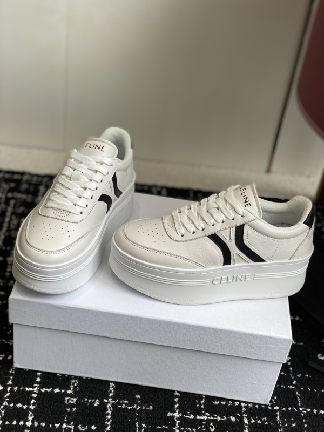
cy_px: 216
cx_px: 162
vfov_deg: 36.8
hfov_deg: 28.0
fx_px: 649
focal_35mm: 52
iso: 20
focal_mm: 6
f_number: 2
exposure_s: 1/258
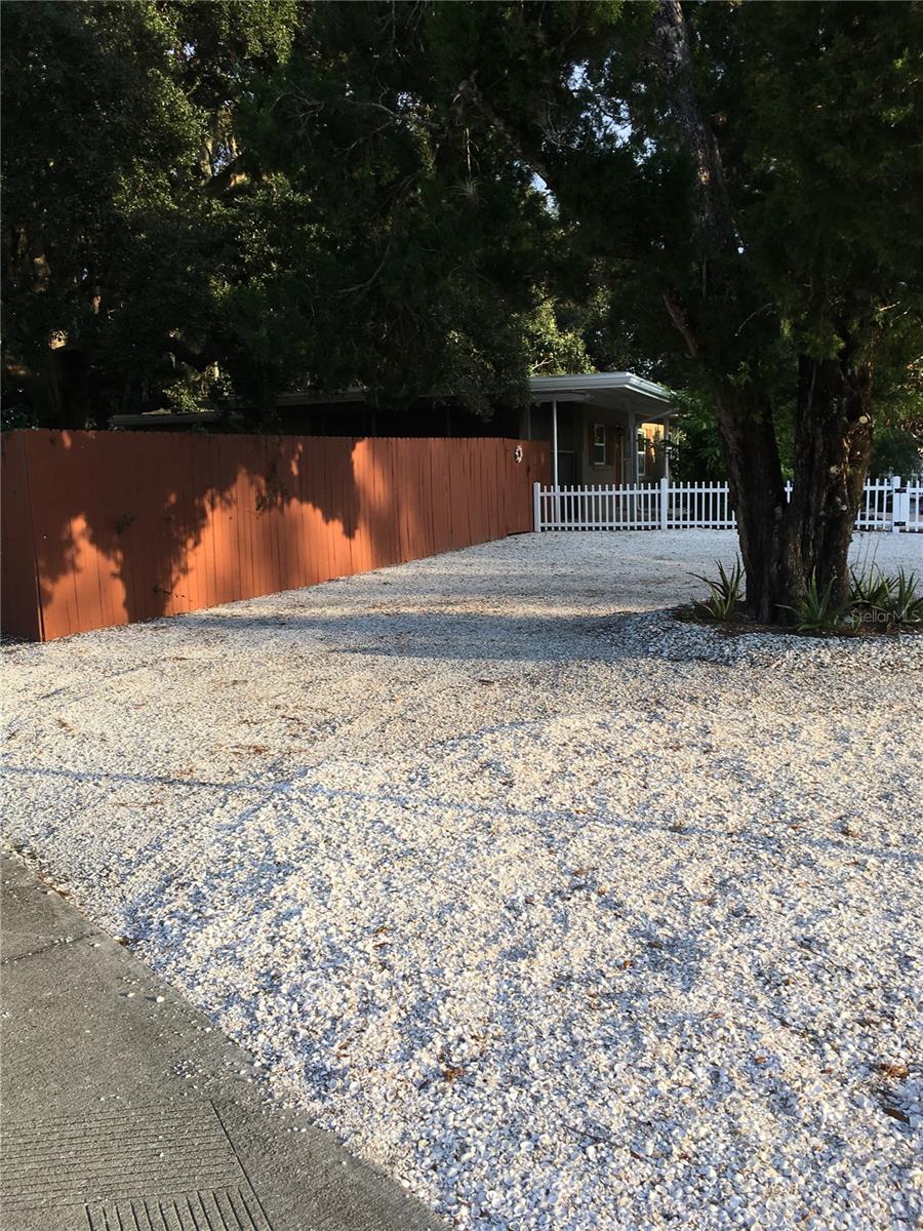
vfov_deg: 61.7
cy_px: 616
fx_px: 1031
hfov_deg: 48.2
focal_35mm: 29
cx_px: 462
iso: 25
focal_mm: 4.15
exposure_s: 1/635
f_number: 2.2
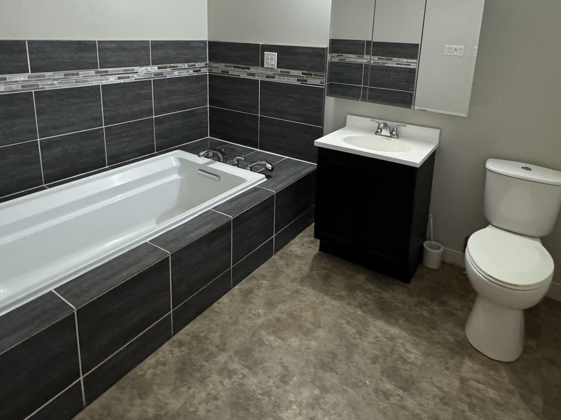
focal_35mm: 23
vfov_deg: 56.4
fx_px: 373
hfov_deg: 73.9
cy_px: 113
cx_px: 290
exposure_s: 1/60
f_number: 2.2
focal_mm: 2.22
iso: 1000
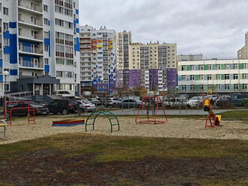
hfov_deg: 41.2
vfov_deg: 31.5
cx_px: 124
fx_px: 330
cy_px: 93
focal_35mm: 46
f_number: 1.62
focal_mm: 6.55
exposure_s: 1/476
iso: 50
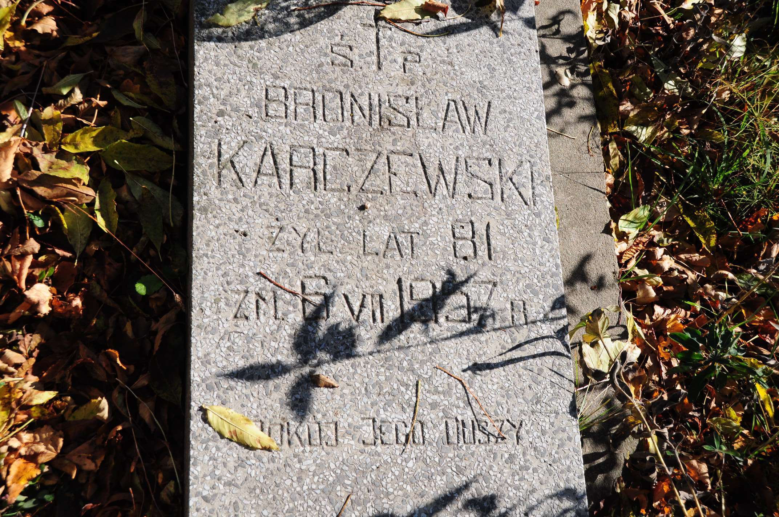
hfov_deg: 45.0
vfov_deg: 30.8
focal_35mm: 44
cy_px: 258
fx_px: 940
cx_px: 390
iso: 320
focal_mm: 29
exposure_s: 1/1000
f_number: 7.1
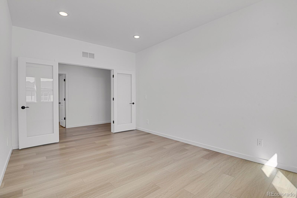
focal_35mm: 17
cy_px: 99
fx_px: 140
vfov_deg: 70.4
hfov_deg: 93.3
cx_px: 148
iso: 1800
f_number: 8
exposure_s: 1/20
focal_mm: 17
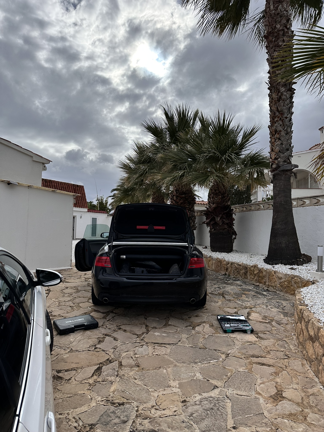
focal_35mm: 24
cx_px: 162
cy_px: 216
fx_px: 300
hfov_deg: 56.8
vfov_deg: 71.6
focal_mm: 6.86
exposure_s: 1/9709
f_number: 1.78
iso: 80
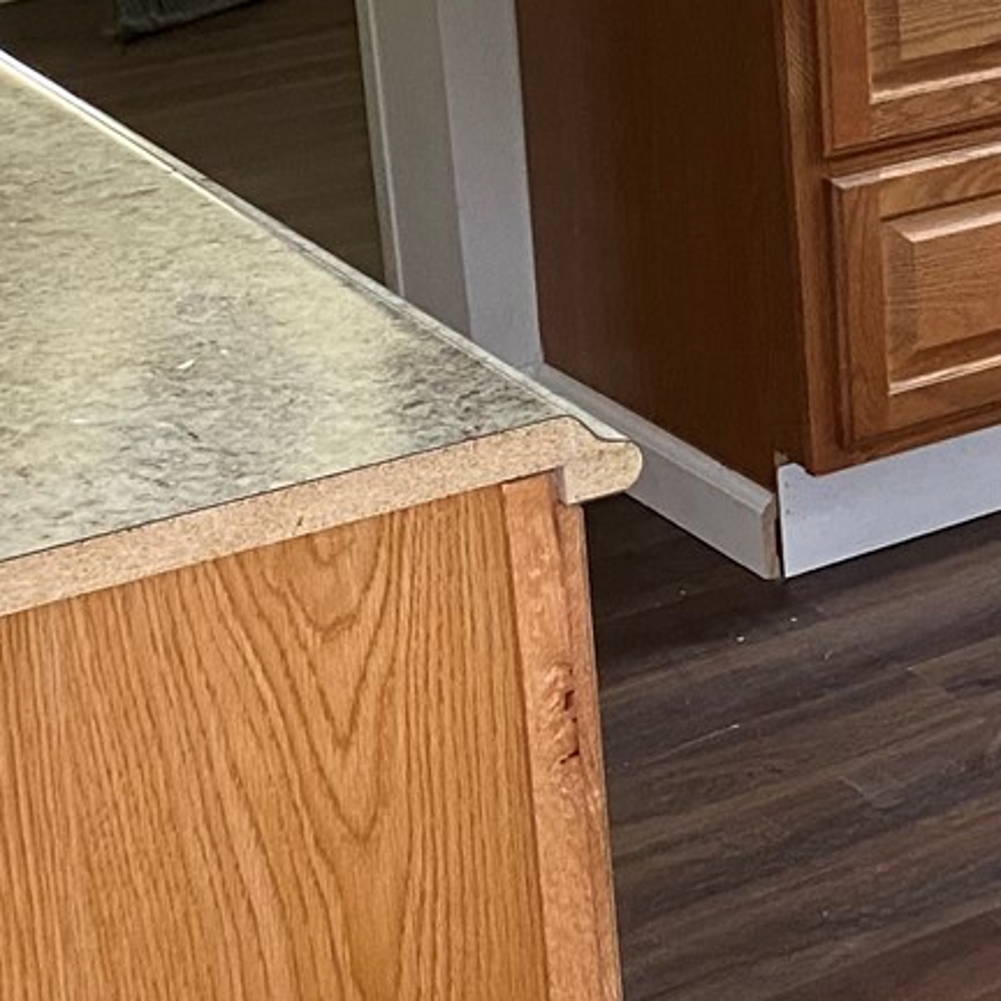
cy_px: -130
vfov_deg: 15.5
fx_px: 3566
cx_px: 1705
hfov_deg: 14.4
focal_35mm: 109
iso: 160
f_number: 1.8
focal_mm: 4.25
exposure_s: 1/58
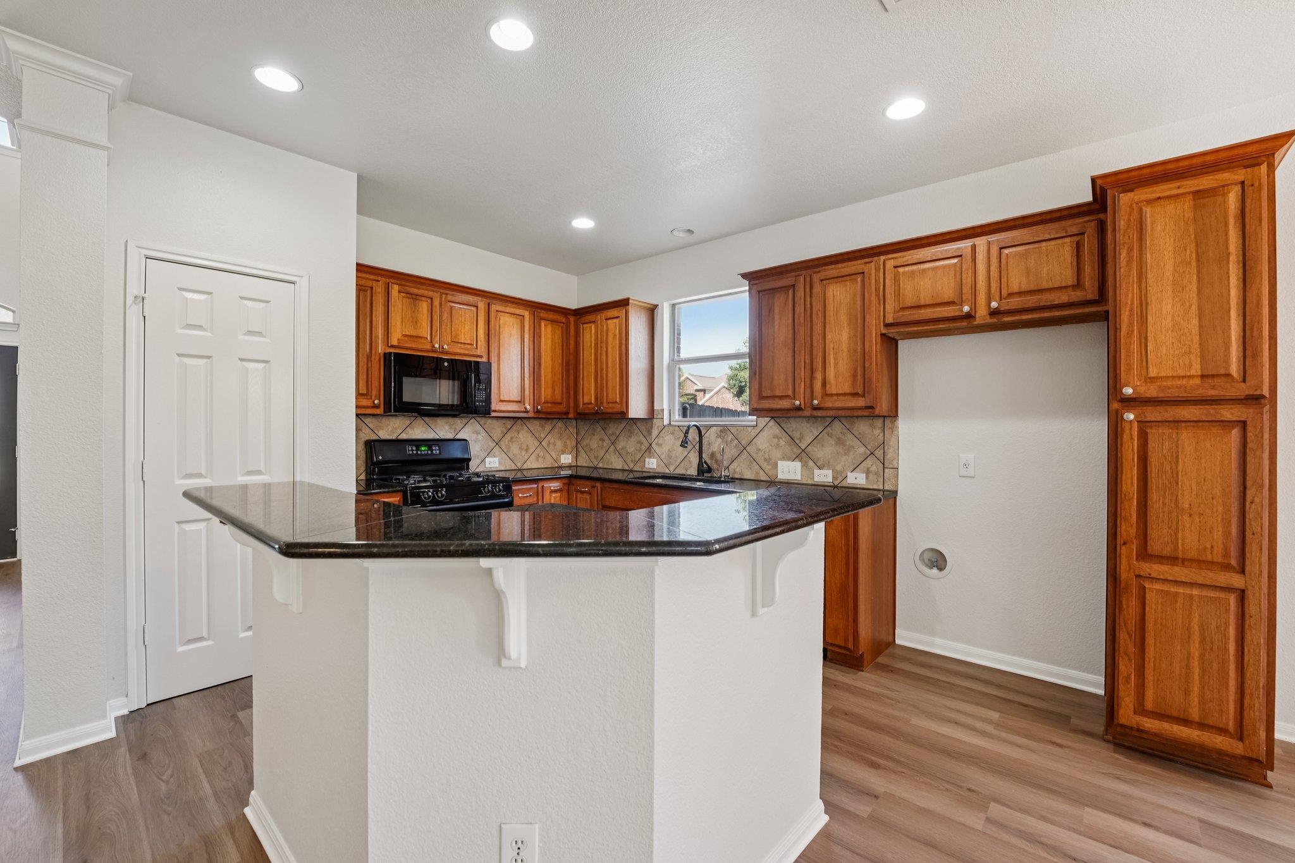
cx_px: 648
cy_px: 432
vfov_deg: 78.1
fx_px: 532
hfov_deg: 101.2
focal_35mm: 15
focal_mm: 14.8
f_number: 8
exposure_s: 1/20
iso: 400
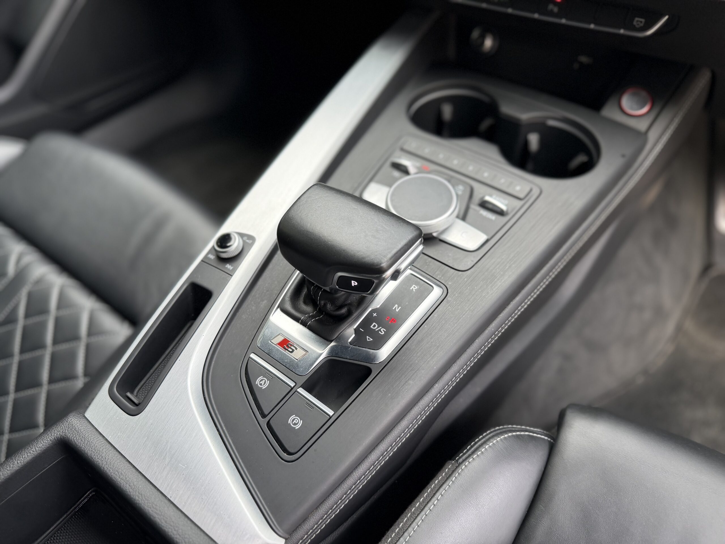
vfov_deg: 56.8
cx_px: 362
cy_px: 272
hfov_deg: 71.6
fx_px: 503
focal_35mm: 24
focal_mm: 6.76
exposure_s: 1/244
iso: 125
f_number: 1.78
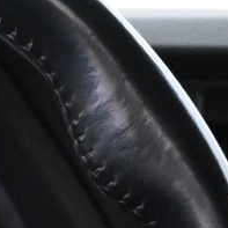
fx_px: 1909
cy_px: 457
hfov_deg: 6.5
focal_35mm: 256
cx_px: -317
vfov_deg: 6.6
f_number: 4.2
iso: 7200
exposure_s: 1/40
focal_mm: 24.5
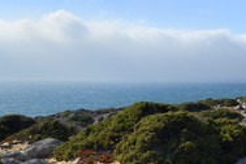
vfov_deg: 18.7
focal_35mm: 71
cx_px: 243
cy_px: 159
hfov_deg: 27.0
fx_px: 485
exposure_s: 1/400
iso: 200
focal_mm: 32
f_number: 13
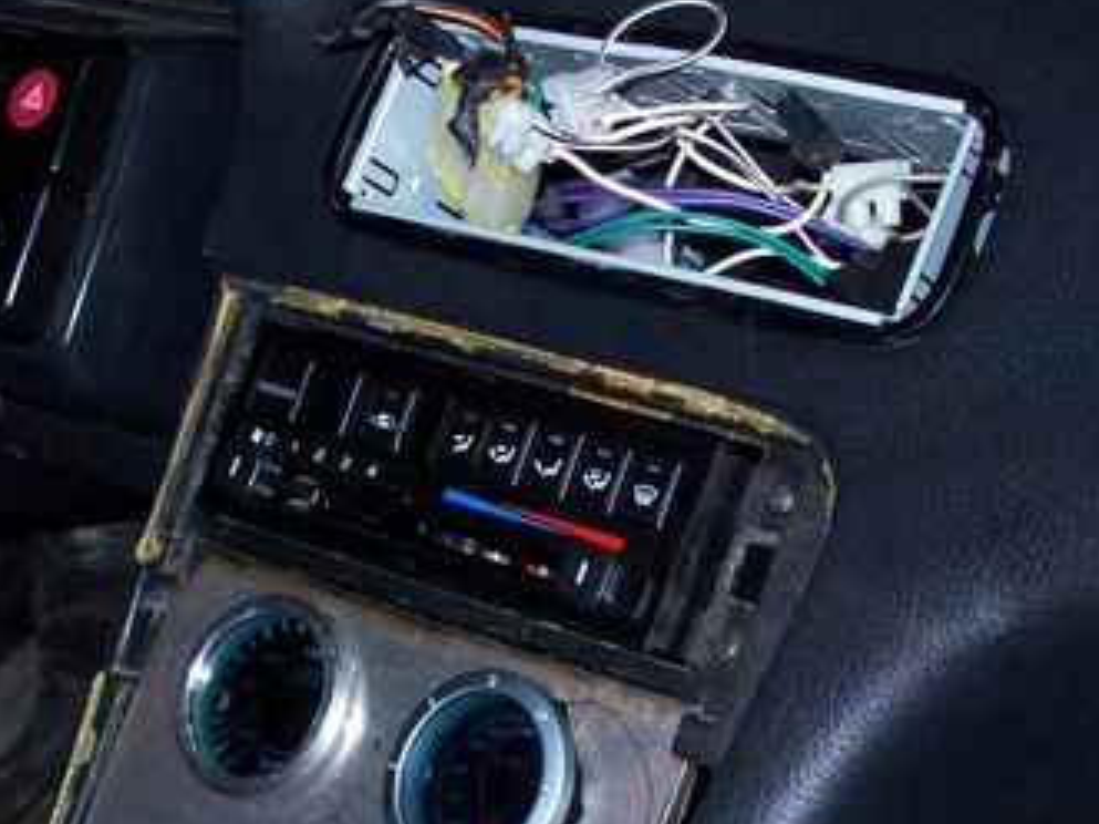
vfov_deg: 16.9
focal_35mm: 87
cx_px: 521
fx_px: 2761
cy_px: 538
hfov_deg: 22.5
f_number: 3
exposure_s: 1/73.6
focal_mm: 7.6
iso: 200
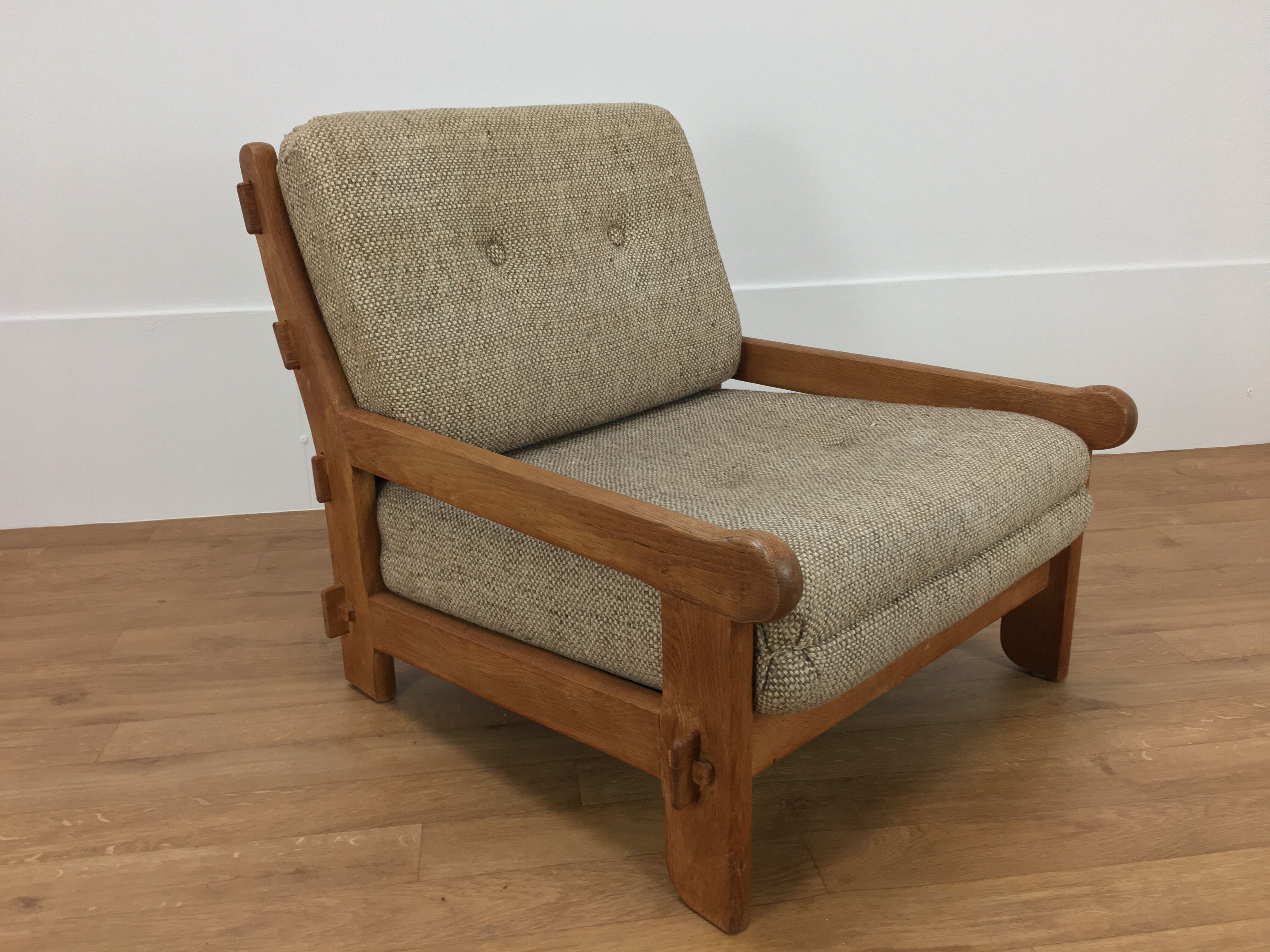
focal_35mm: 29
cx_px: 635
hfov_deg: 61.7
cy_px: 476
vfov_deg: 48.2
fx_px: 1064
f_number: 2.2
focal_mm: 4.15
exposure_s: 1/33
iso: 40
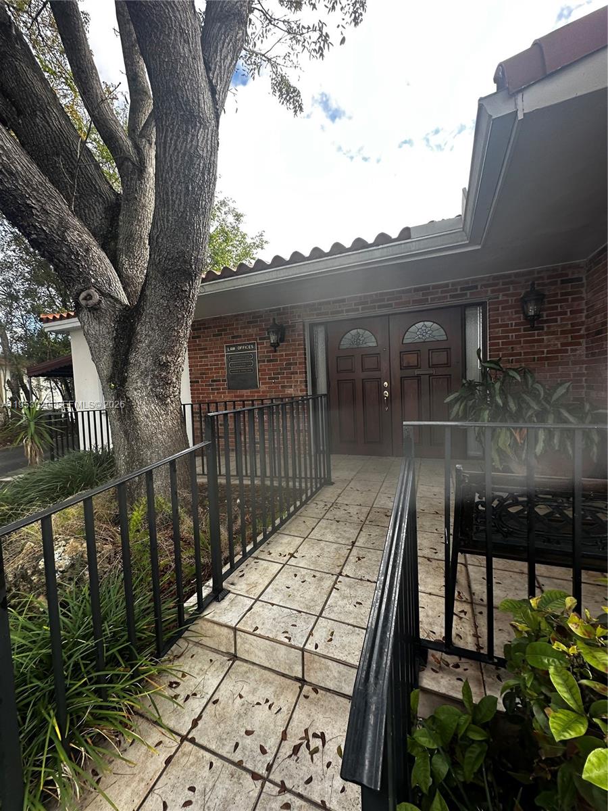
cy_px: 406
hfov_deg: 85.7
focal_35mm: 14
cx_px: 304
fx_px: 328
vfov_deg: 102.1
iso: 40
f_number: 2.2
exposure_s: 1/168
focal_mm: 2.22
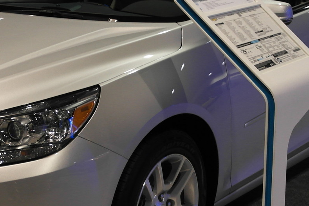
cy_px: 113
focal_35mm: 95
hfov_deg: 21.4
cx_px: 124
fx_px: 815
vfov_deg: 14.4
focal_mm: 20
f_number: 3.5
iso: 400
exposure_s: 1/60
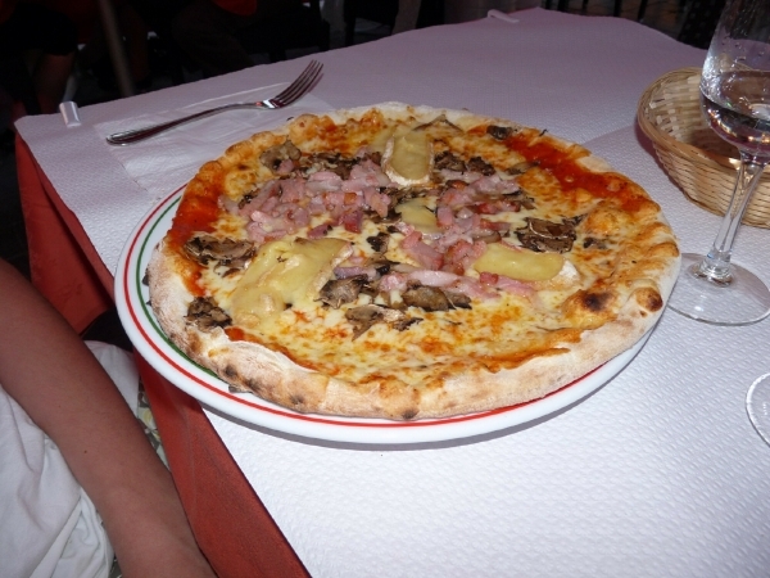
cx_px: 385
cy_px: 289
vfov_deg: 51.4
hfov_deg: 65.3
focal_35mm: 27
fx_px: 601
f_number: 2.8
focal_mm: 4.8
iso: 100
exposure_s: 1/8
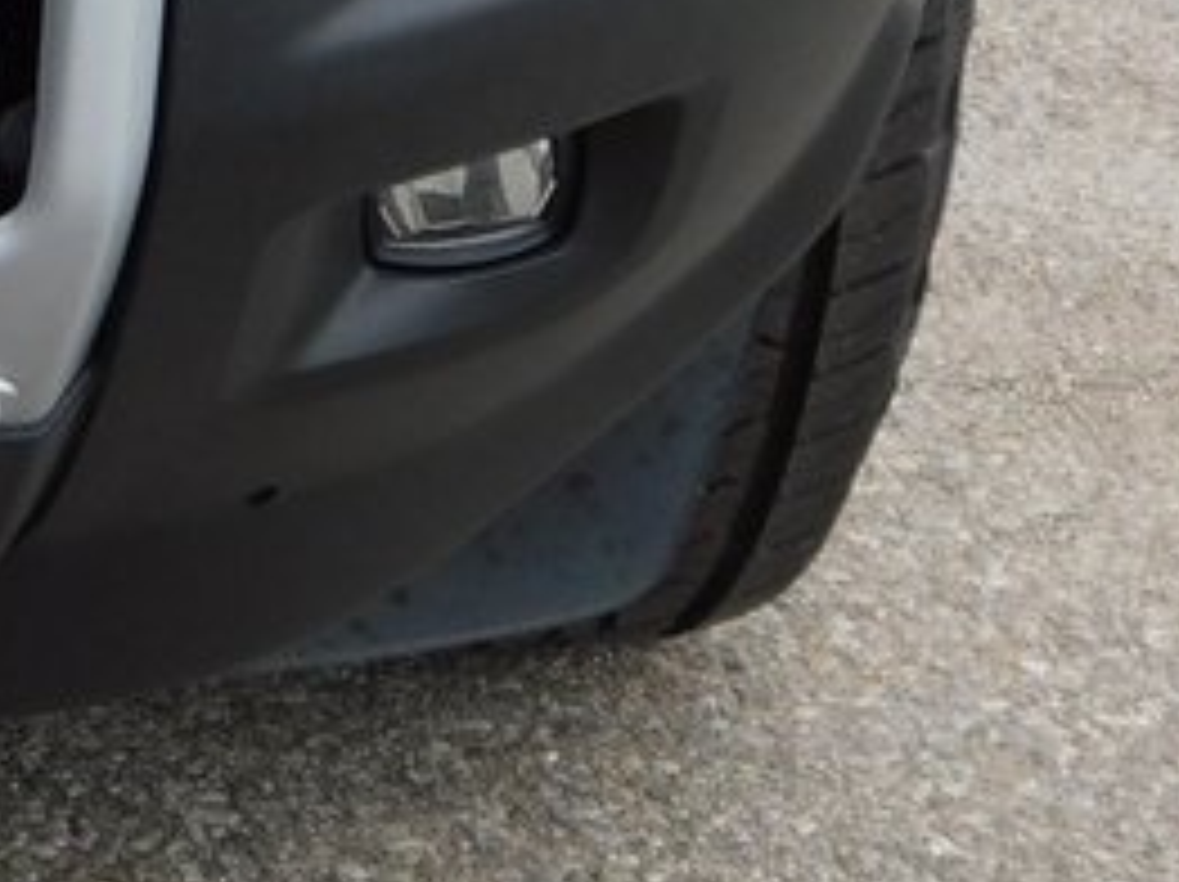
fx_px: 7861
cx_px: -270
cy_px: -680
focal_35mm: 231
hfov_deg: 8.5
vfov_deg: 6.3
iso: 125
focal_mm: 10.4
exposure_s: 1/250
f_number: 4
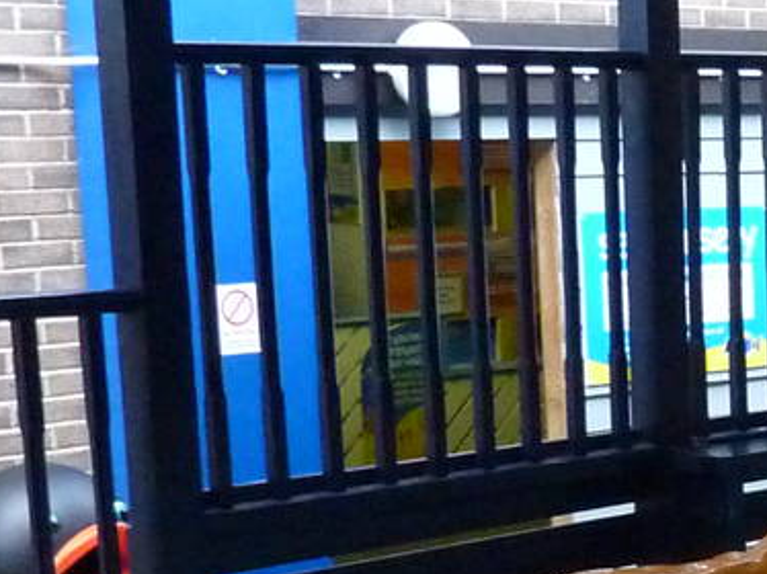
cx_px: 1321
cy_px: 617
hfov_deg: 16.0
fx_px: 2369
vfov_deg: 13.6
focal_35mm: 107
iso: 500
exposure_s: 1/125
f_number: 3.3
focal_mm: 4.1
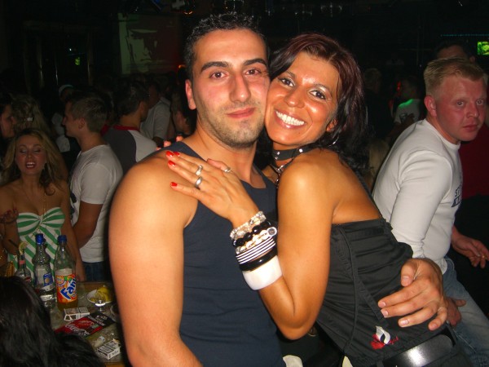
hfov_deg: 49.0
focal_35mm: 38
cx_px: 244
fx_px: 537
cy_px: 184
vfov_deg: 37.7
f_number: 2.8
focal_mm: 7.9
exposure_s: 1/60
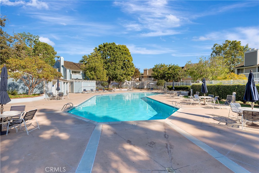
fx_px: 108
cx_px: 130
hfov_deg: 100.4
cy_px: 86
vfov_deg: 77.3
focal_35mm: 15
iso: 100
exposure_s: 1/640
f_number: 5.6
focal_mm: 10
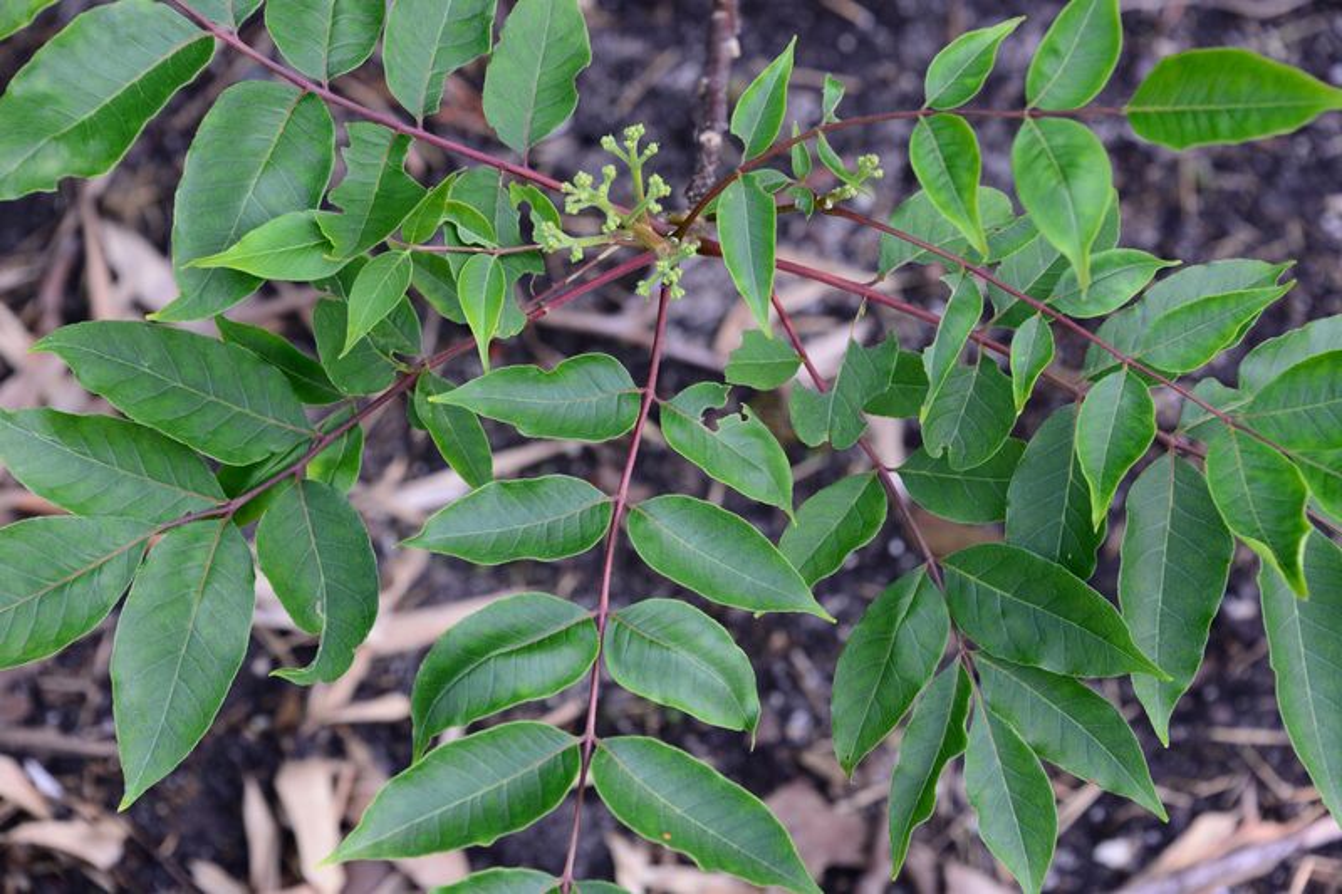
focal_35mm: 125
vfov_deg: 11.0
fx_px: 4658
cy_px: 447
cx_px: 671
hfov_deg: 16.4
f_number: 8
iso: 800
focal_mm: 125
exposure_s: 1/125
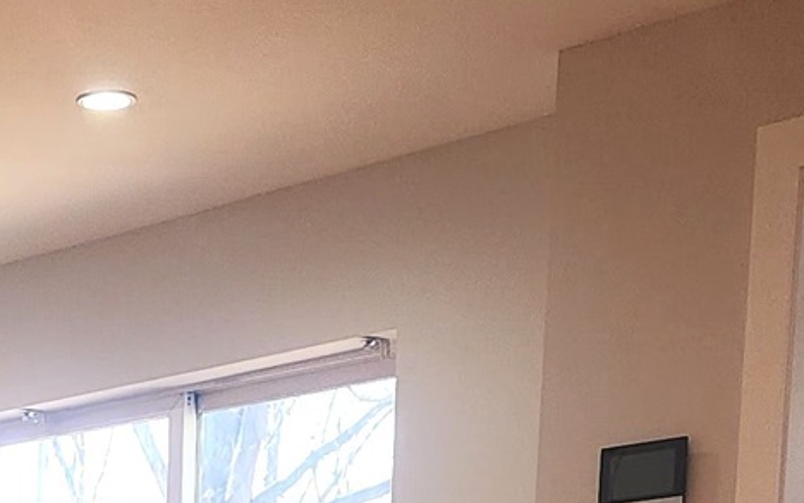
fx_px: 2631
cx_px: -148
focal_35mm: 120
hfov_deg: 16.7
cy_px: 1351
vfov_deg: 9.3
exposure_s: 1/60
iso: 32
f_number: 1.8
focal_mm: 6.4
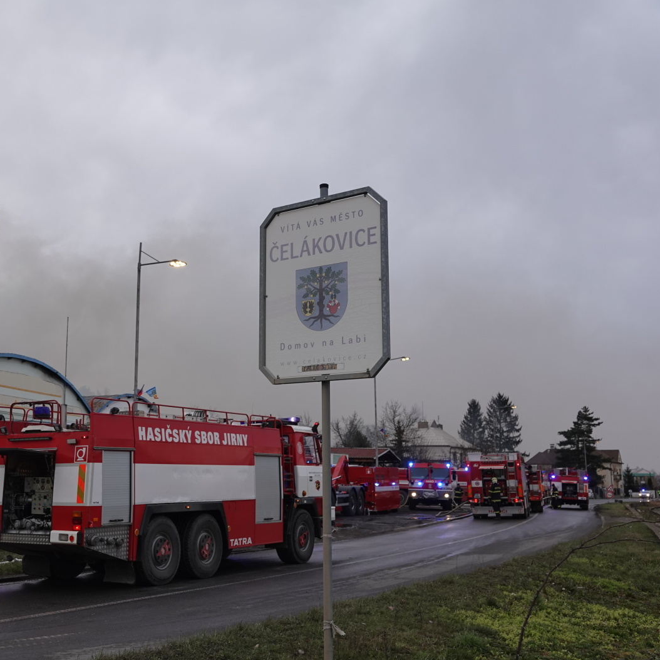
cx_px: 166
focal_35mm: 40
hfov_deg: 40.7
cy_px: 328
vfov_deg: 41.9
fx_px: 863
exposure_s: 1/250
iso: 100
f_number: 2.8
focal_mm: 11.26
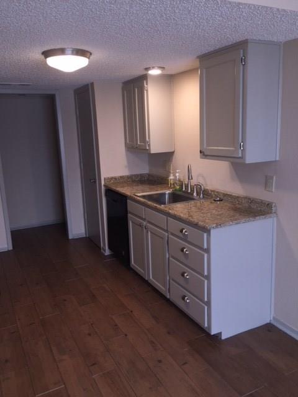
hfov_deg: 48.2
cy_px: 198
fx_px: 333
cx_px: 149
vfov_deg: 61.7
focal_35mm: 29
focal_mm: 4.15
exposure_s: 1/39
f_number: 2.2
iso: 32
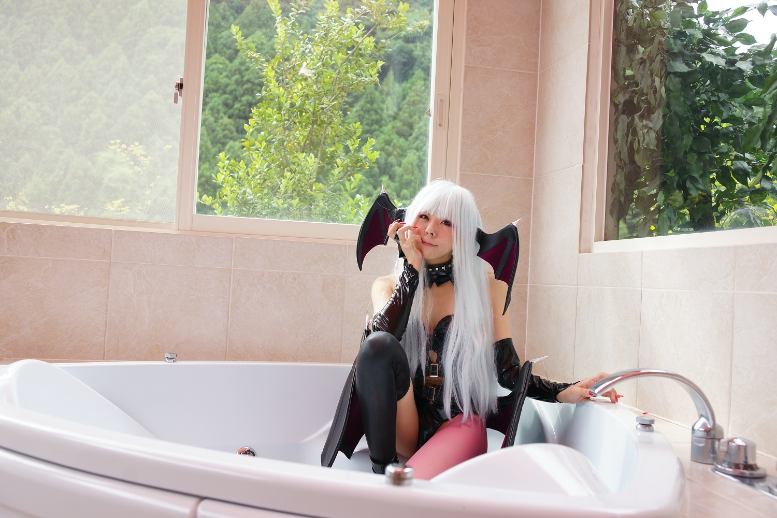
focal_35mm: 35
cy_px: 259
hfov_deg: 54.4
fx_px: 755
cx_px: 388
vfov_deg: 37.9
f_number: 4
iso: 200
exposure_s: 1/160
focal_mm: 35
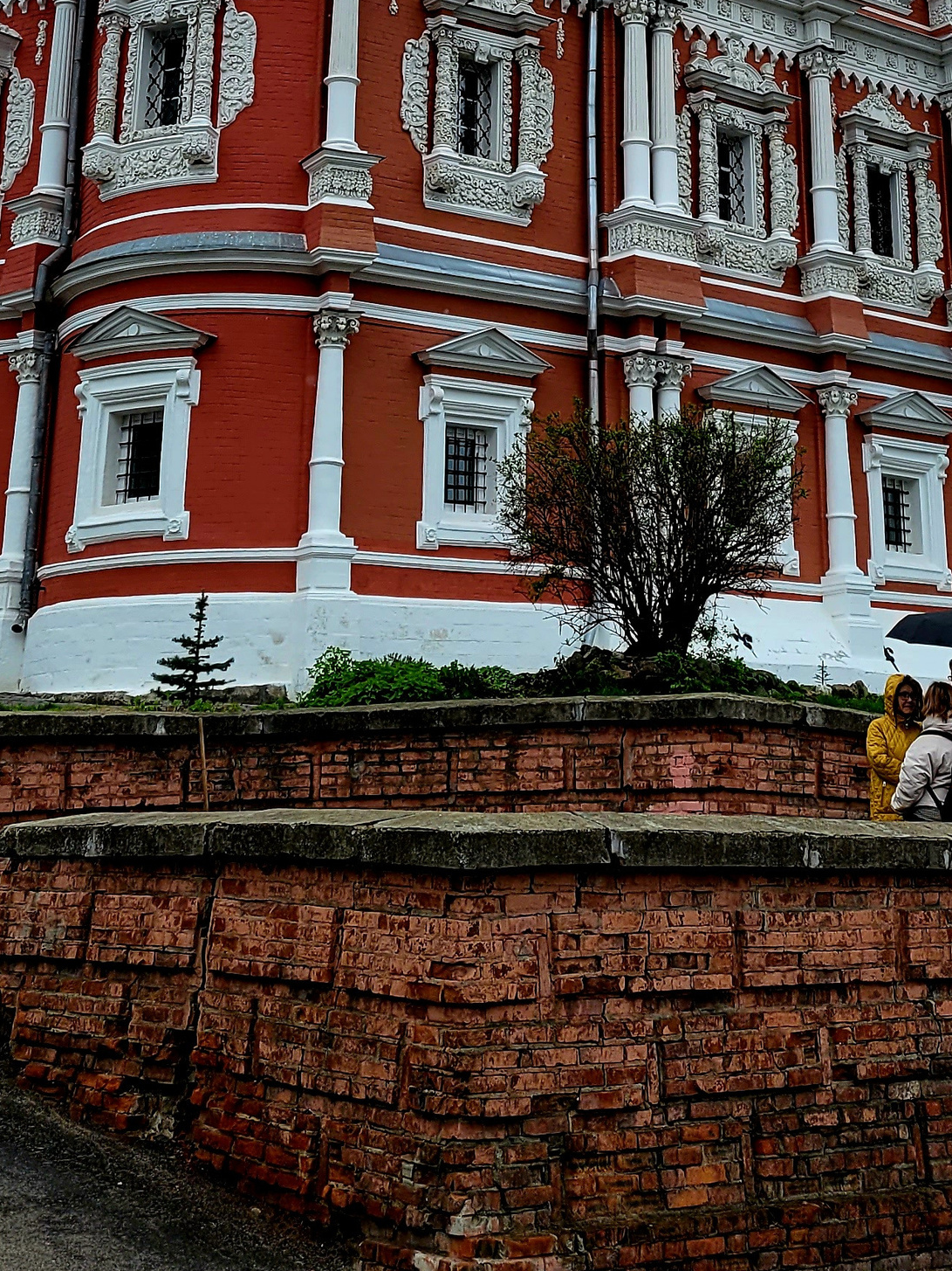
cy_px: -46
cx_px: 606
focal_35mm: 61
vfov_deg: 29.3
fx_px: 2237
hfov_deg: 23.9
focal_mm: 5.4
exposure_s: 1/2000
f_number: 1.8
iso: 40
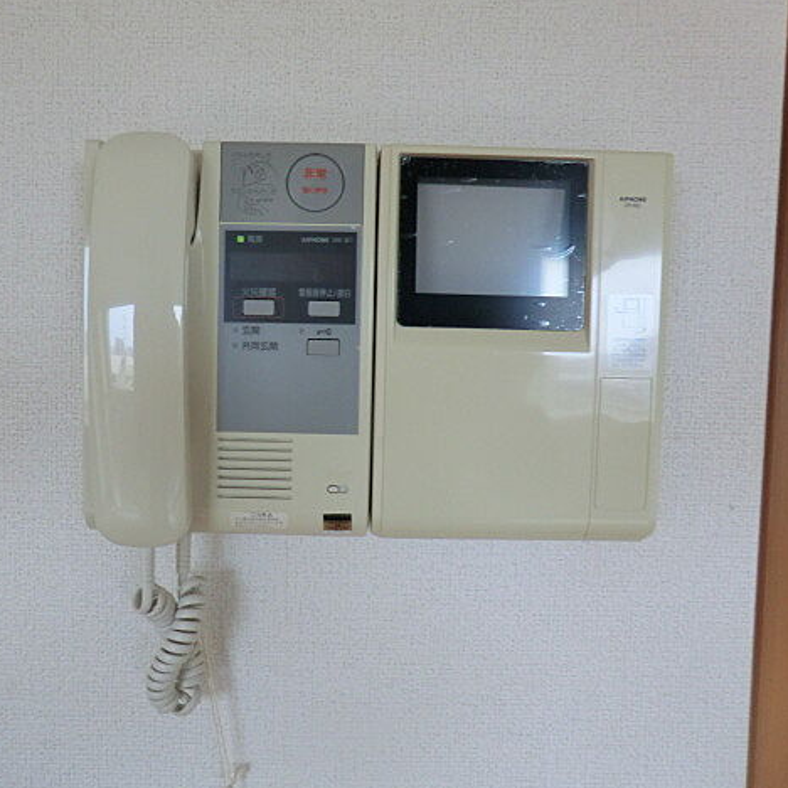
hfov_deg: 55.4
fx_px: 747
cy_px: 396
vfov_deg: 55.6
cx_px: 338
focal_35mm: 29
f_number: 3.2
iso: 200
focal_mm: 4.3
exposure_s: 1/60
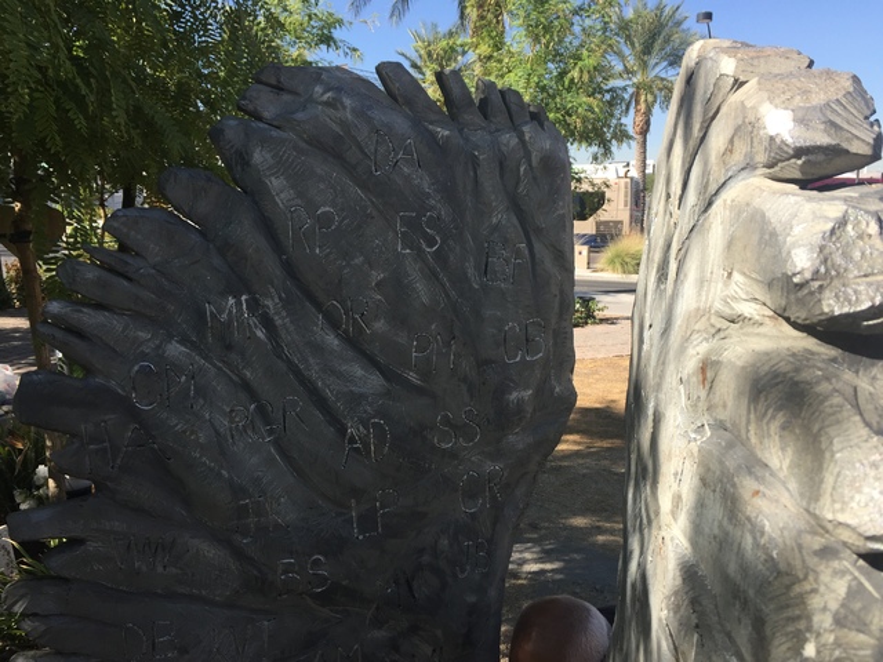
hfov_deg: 61.7
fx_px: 740
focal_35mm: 29
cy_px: 331
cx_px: 442
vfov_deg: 48.2
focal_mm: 4.15
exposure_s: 1/1041
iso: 32
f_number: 2.2
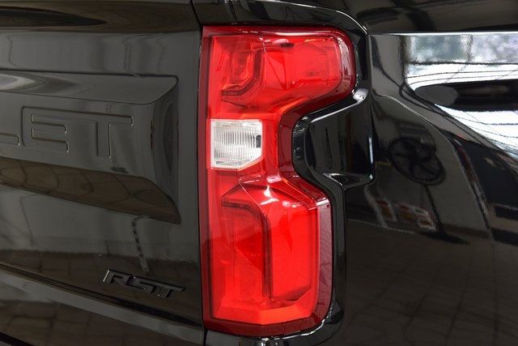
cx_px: 259
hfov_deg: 28.1
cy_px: 173
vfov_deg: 18.9
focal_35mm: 72
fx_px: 1036
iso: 1100
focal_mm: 48
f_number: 6.3
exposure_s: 1/15
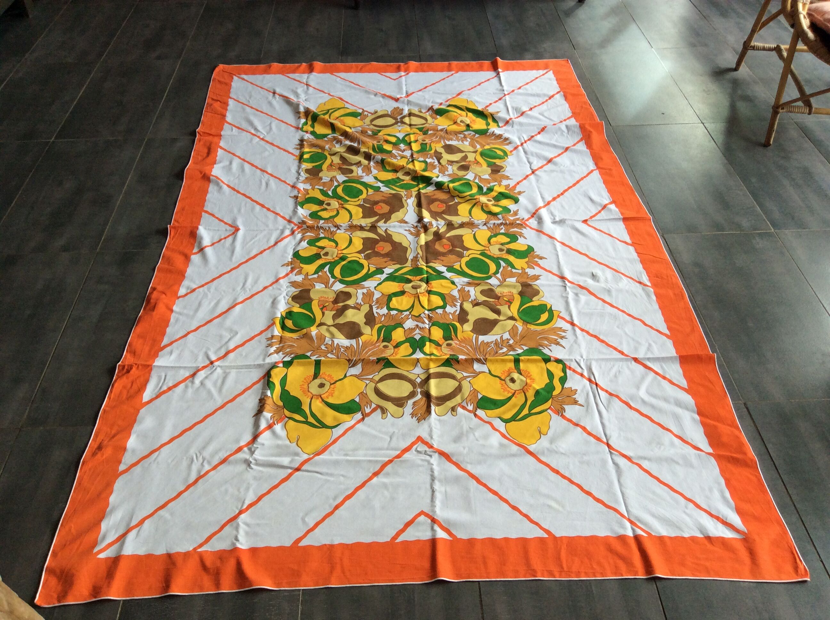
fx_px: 766
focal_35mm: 32
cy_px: 310
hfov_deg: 56.9
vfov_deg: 44.1
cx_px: 415
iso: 50
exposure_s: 1/100
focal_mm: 3.3
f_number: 2.4
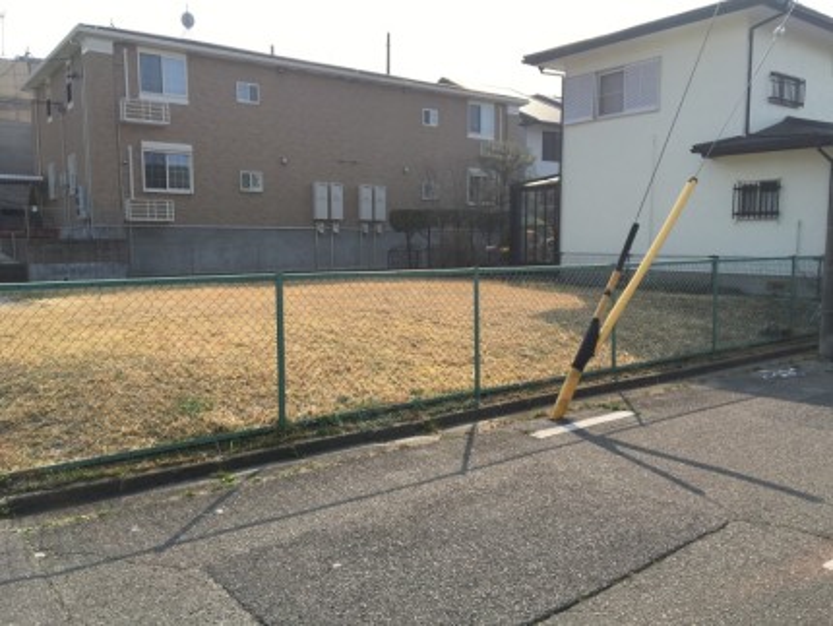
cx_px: 416
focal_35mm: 29
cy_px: 313
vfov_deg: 48.3
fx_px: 698
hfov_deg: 61.6
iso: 25
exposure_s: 1/974
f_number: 2.2
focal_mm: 4.15
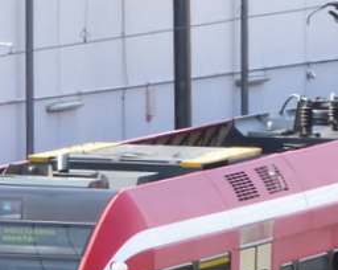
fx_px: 11766
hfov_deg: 1.6
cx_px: 359
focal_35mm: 1178
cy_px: 267
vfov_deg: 1.3
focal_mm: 41.4
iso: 100
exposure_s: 1/80
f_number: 5.6
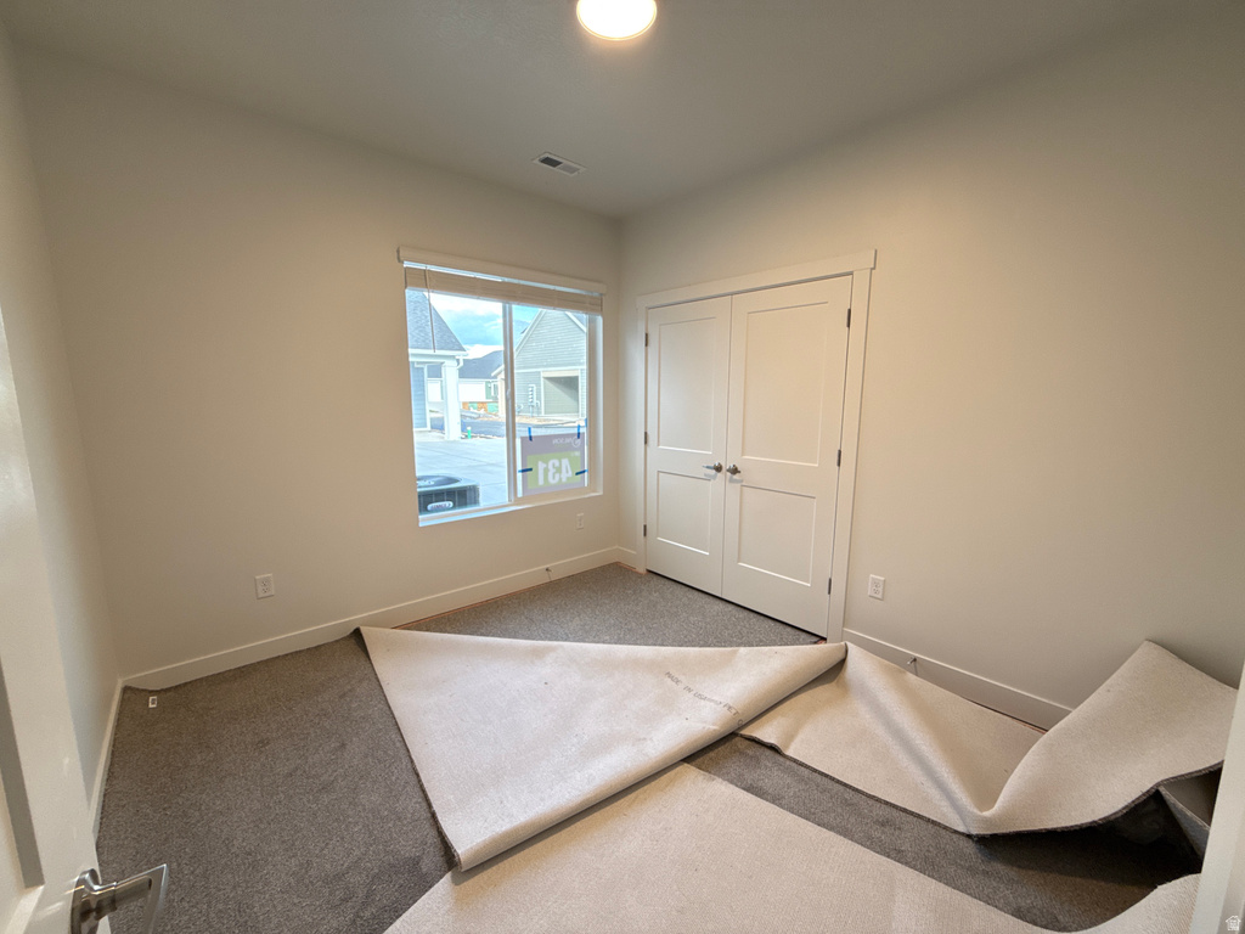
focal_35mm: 14
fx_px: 504
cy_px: 467
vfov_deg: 85.7
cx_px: 622
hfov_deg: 102.1
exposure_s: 1/120
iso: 125
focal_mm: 2.22
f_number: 2.2
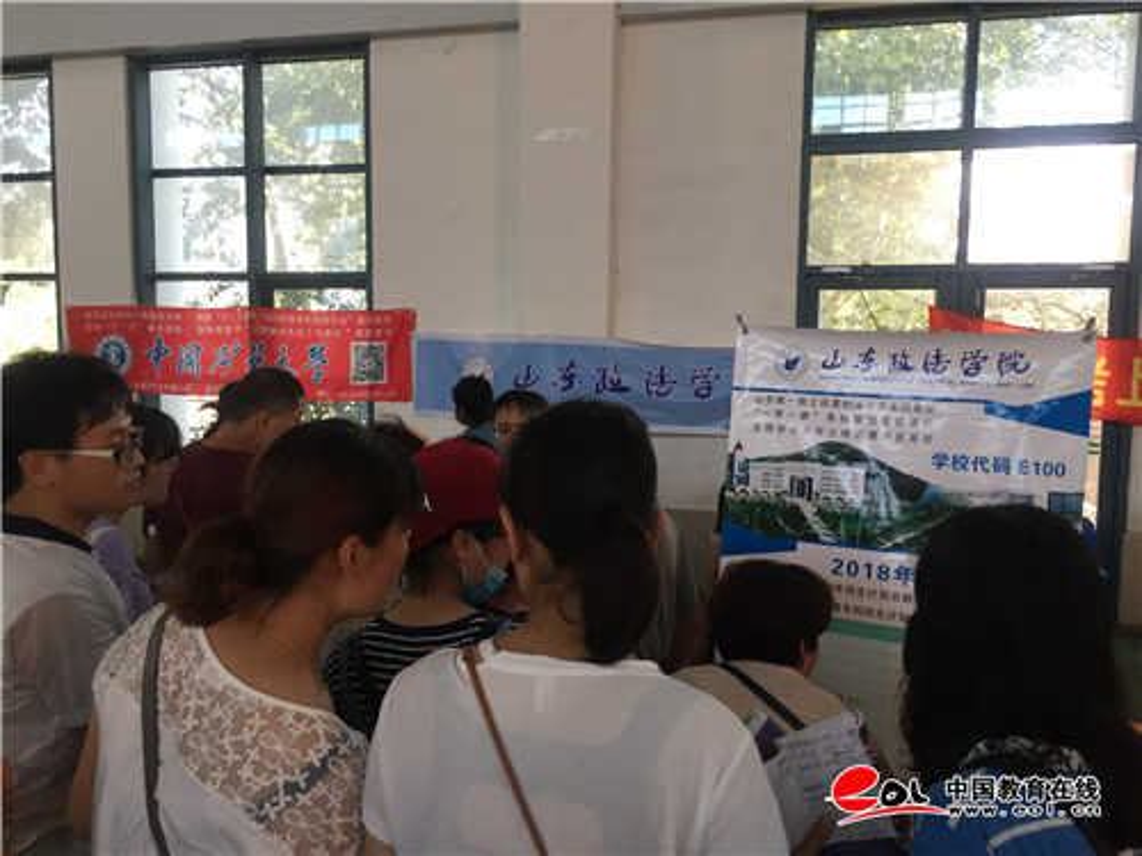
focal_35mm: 29
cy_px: 428
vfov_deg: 48.2
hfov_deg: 61.7
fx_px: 957
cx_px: 571
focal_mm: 4.15
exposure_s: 1/33
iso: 32
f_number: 2.2
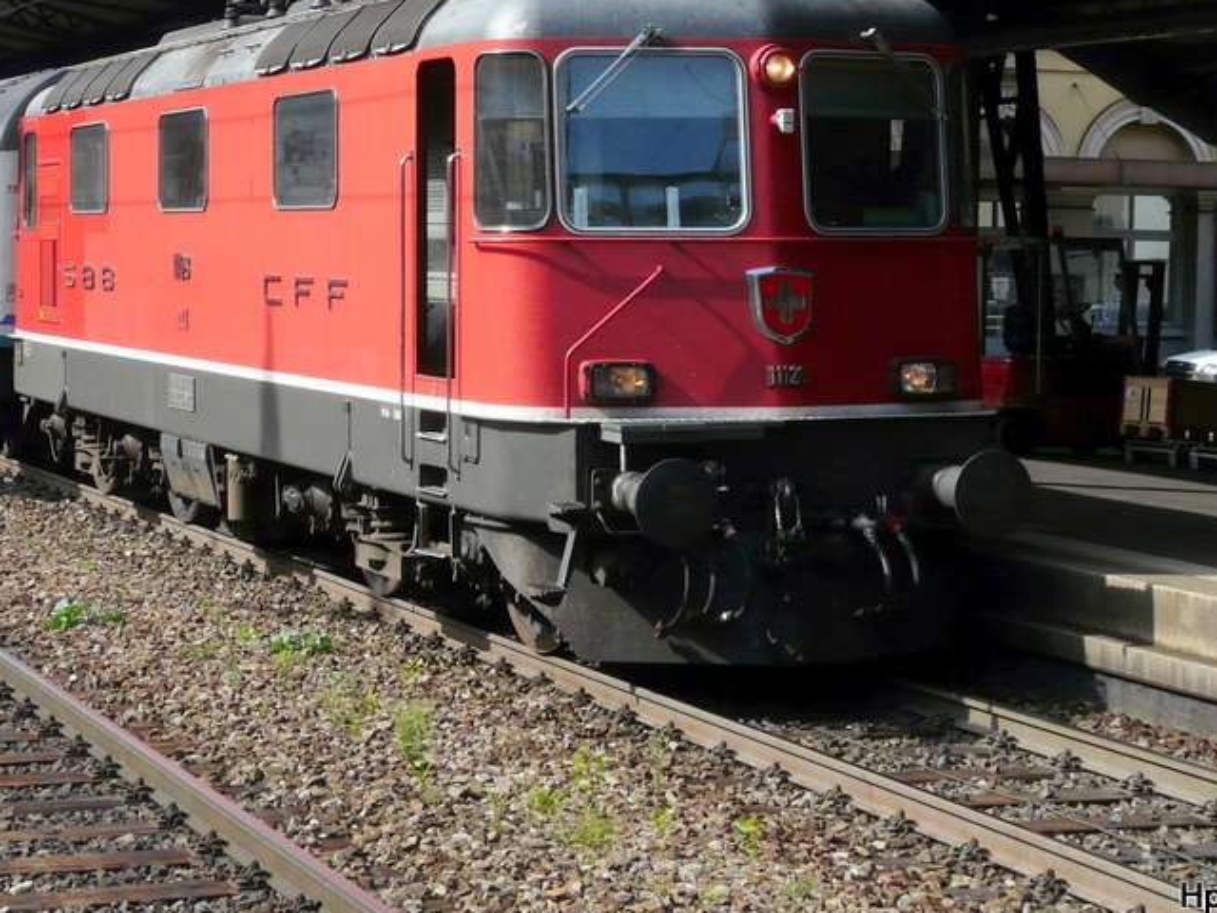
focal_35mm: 86
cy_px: 240
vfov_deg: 17.1
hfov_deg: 22.6
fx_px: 3024
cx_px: 338
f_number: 5.6
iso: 100
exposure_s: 1/320
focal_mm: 9
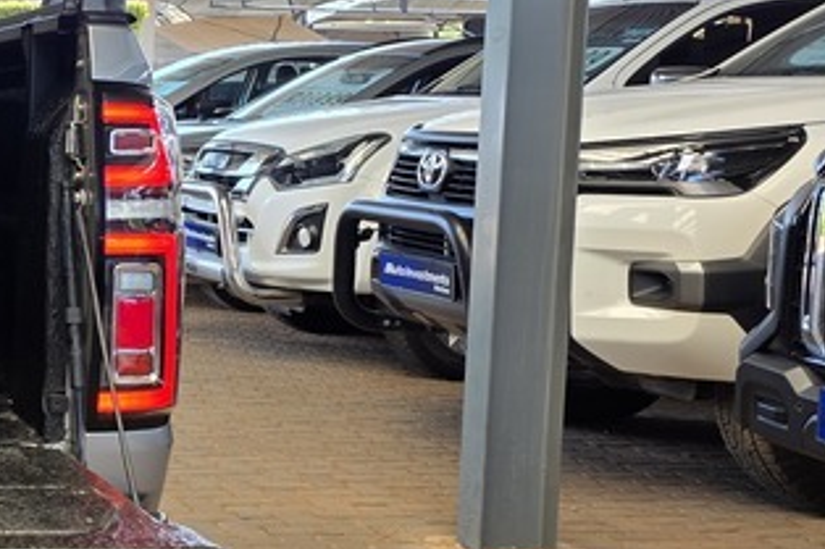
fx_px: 1786
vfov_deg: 17.5
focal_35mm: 78
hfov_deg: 21.9
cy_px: 244
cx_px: -391
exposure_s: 1/180
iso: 32
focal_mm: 6.25
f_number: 1.7
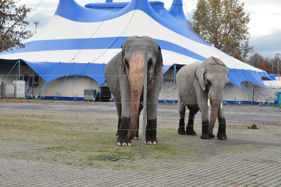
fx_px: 585
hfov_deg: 27.0
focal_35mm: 75
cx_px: 140
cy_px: 94
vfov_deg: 18.1
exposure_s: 1/250
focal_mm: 50
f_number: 5
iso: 1250
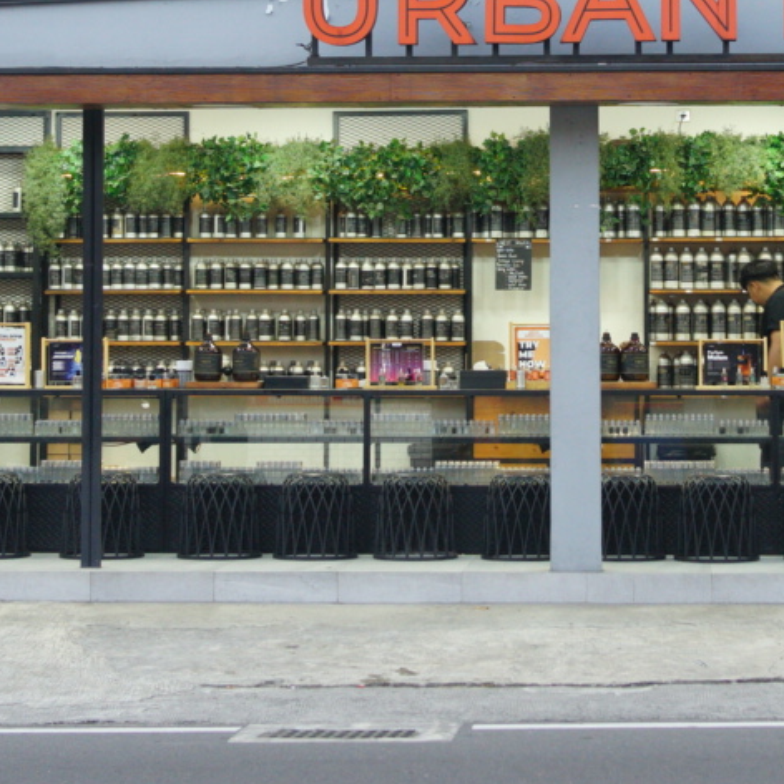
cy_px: 159
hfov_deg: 17.0
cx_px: 541
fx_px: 2614
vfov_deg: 16.9
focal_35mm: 102
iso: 800
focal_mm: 35
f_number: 3.5
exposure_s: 1/125
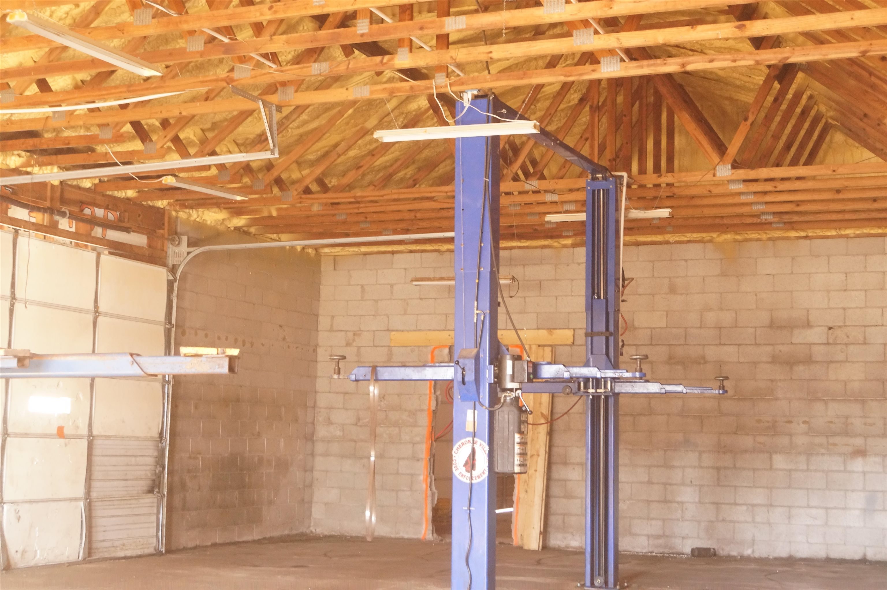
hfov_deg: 37.9
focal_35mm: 52
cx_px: 444
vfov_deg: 25.7
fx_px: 1293
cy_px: 295
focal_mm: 35
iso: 6400
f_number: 6.3
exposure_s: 1/40
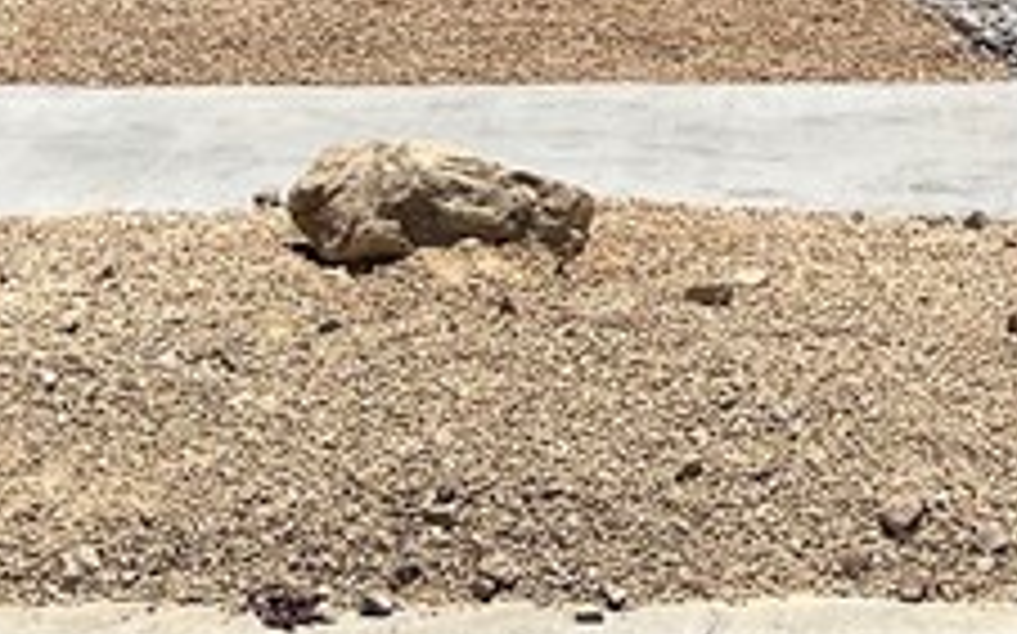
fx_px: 3463
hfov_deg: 16.5
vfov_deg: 9.7
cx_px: 864
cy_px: -683
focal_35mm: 125
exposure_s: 1/5319
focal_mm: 5.1
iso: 50
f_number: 1.6
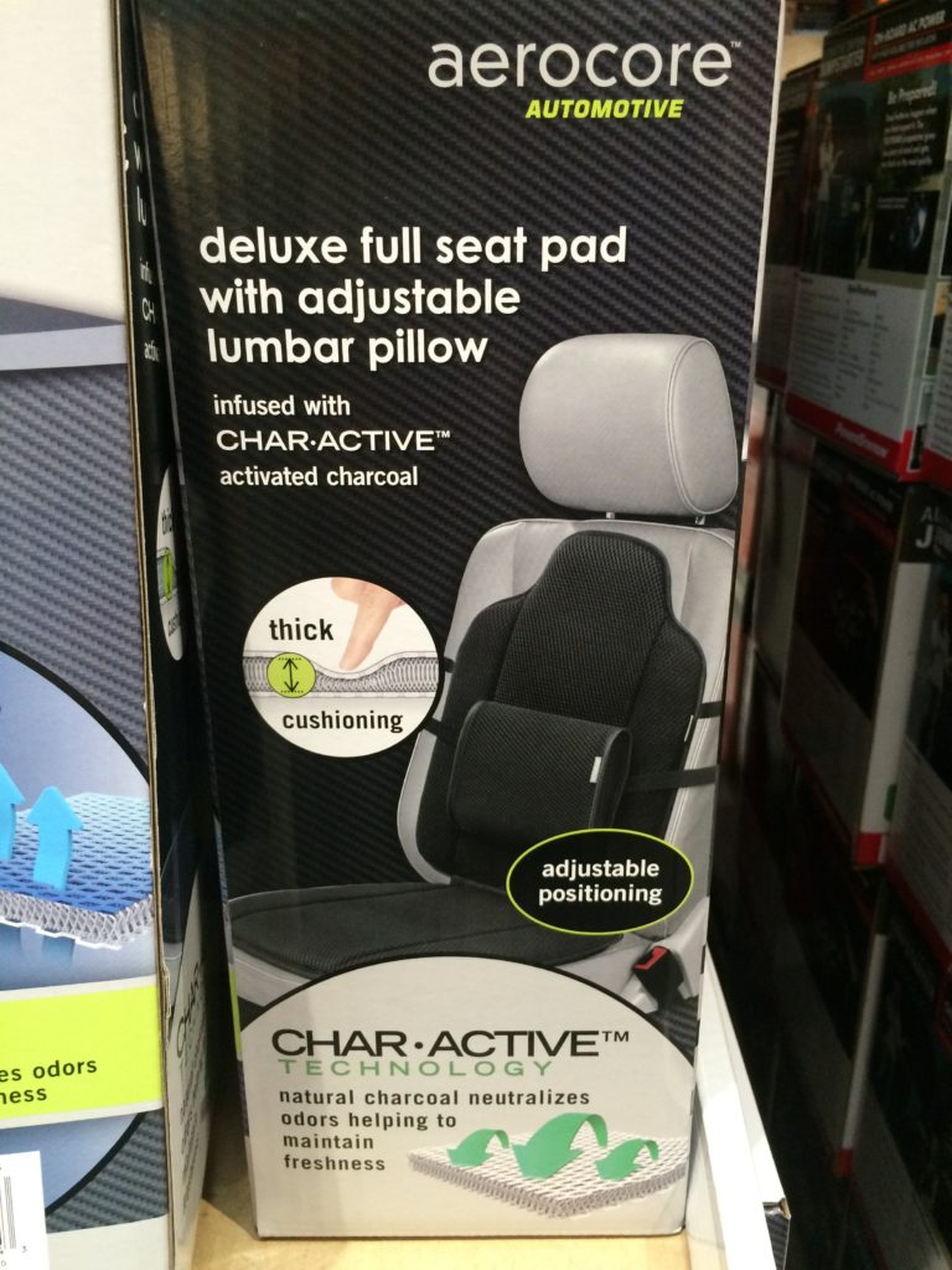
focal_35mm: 29
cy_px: 635
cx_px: 476
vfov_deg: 61.7
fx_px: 1063
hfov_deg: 48.2
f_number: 2.2
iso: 200
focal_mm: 4.15
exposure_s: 1/30
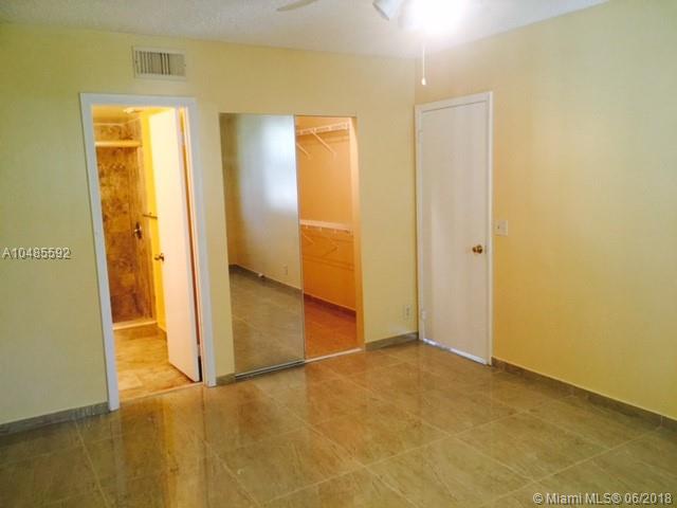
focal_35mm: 29
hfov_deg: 61.7
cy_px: 254
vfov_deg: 48.2
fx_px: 567
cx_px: 338
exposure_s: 1/15
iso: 80
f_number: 2.2
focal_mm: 4.15
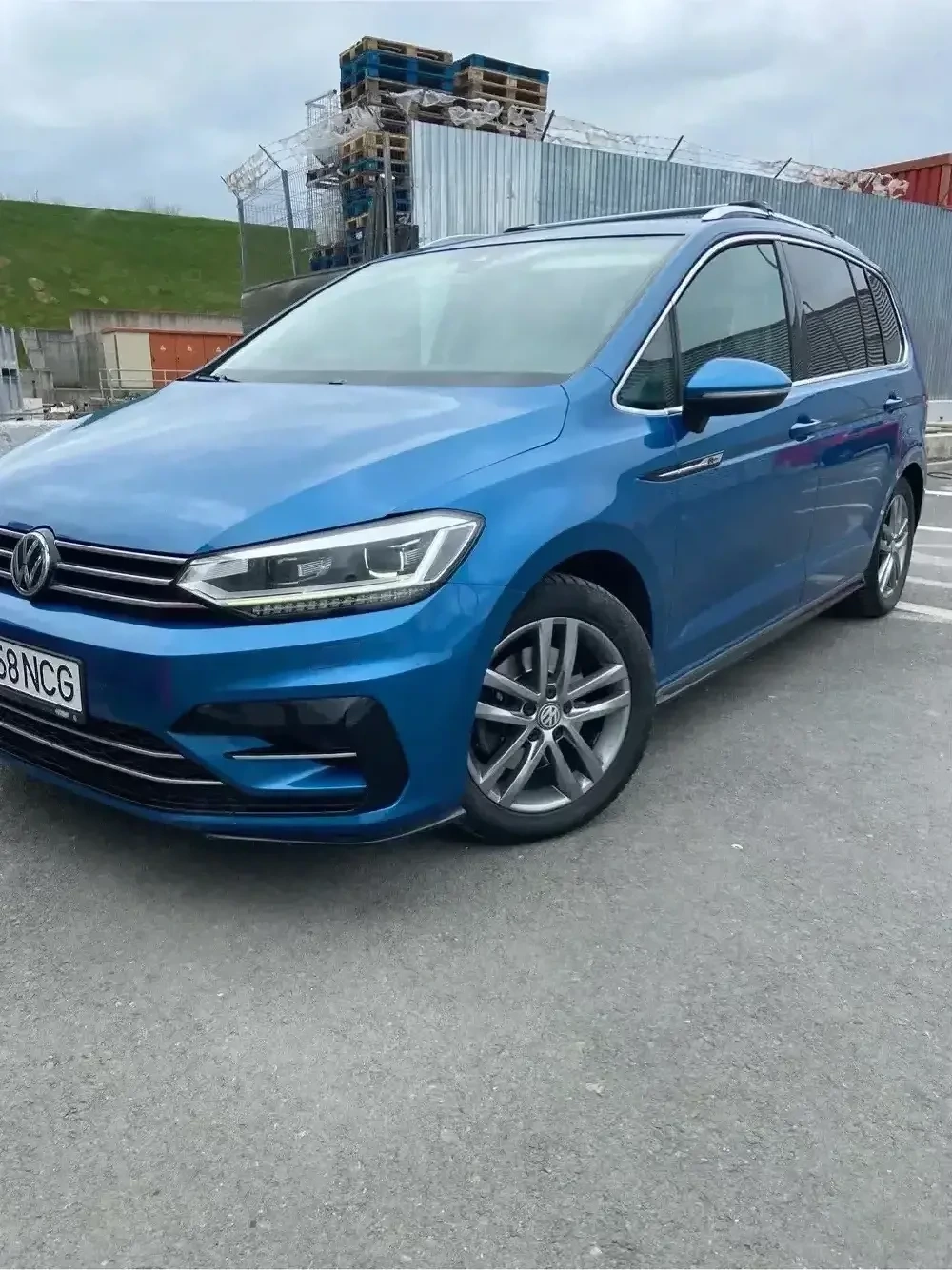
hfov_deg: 53.0
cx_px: 476
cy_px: 635
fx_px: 954
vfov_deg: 67.3
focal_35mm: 26
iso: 32
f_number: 1.8
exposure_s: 1/1316
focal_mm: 4.25
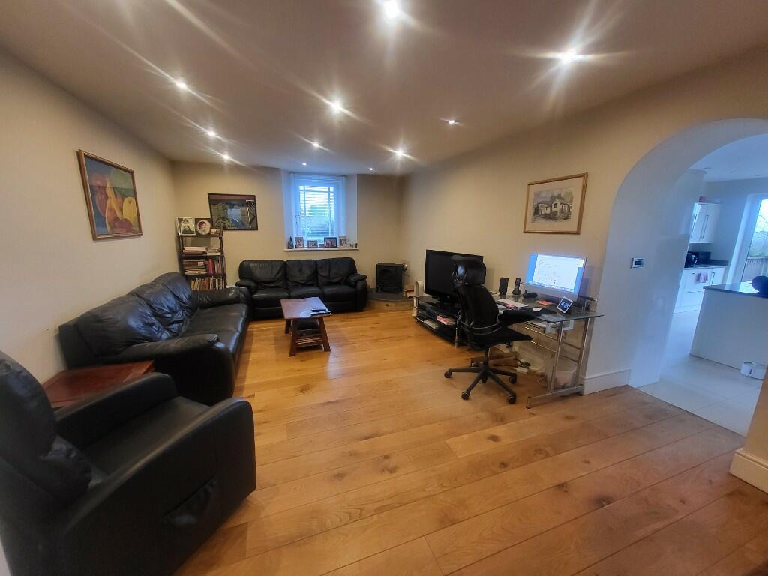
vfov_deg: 89.9
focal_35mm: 13
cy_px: 288
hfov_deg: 106.2
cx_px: 384
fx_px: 288
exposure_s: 1/50
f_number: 2.2
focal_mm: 1.74
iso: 320
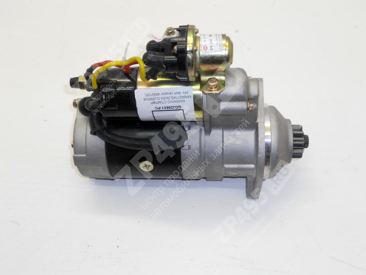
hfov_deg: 49.0
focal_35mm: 38
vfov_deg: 37.7
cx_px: 183
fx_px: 402
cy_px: 138
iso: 160
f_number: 3.9
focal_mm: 6.9
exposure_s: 1/30
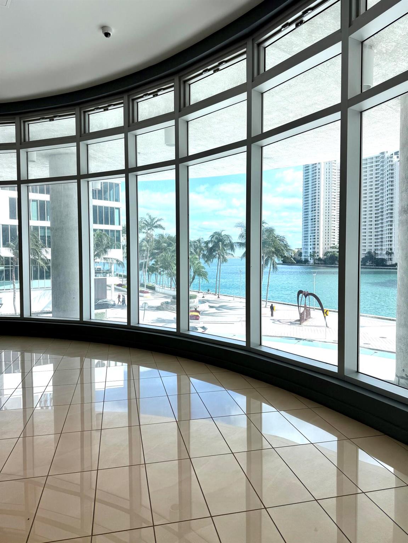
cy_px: 272
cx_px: 204
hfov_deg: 56.8
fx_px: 377
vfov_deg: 71.6
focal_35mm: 24
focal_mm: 6.76
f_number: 1.78
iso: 80
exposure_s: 1/2232
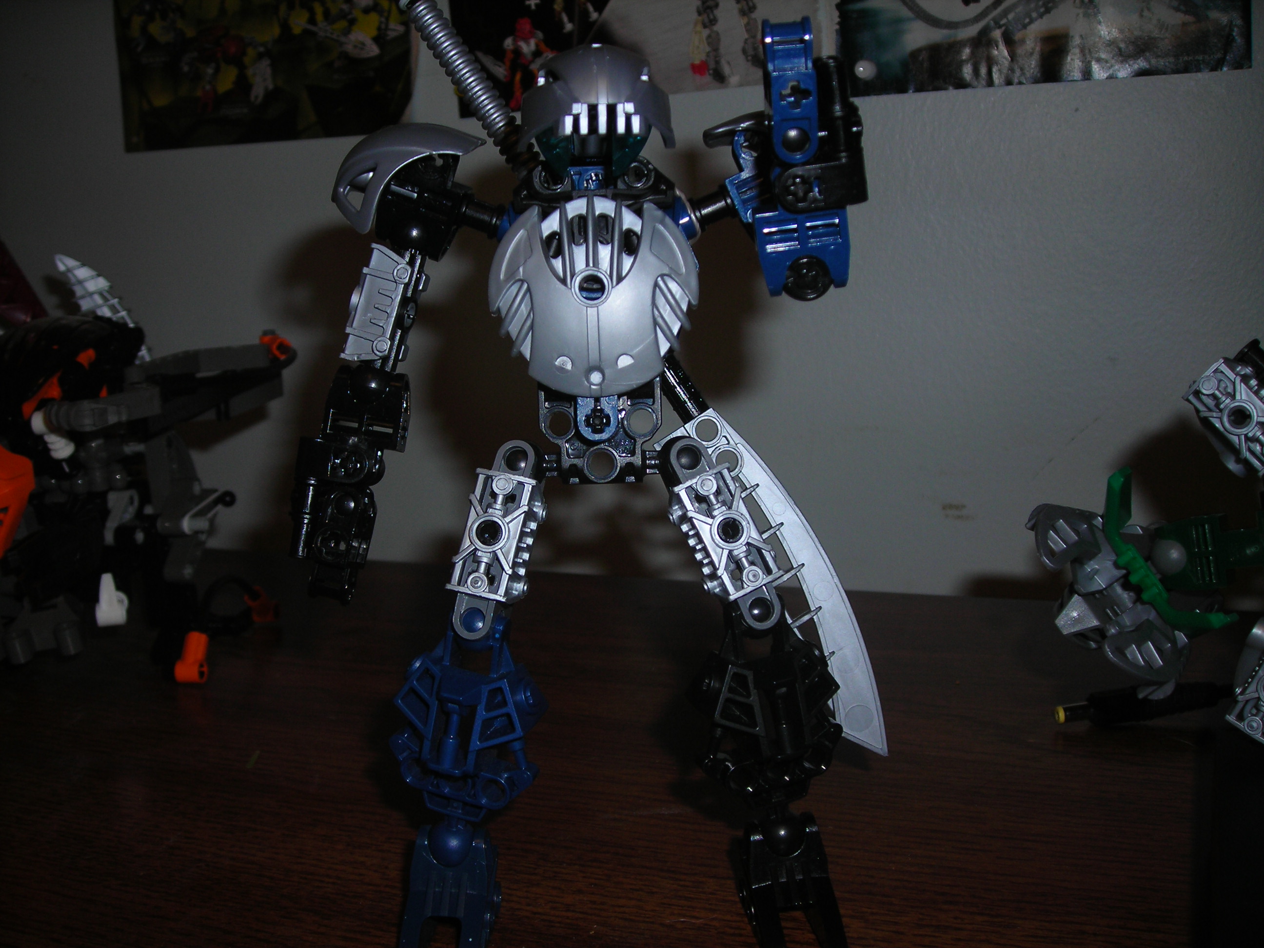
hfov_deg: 49.0
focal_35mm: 38
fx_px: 1388
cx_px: 632
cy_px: 474
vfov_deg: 37.7
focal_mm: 6.3
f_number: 3.2
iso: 50
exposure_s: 1/60.1
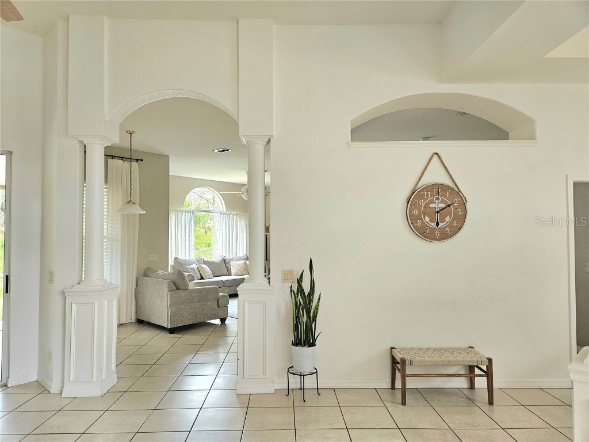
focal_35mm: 23
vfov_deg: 58.9
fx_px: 391
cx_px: 294
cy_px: 221
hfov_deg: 73.9
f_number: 1.8
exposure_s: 1/120
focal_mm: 5.4
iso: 160
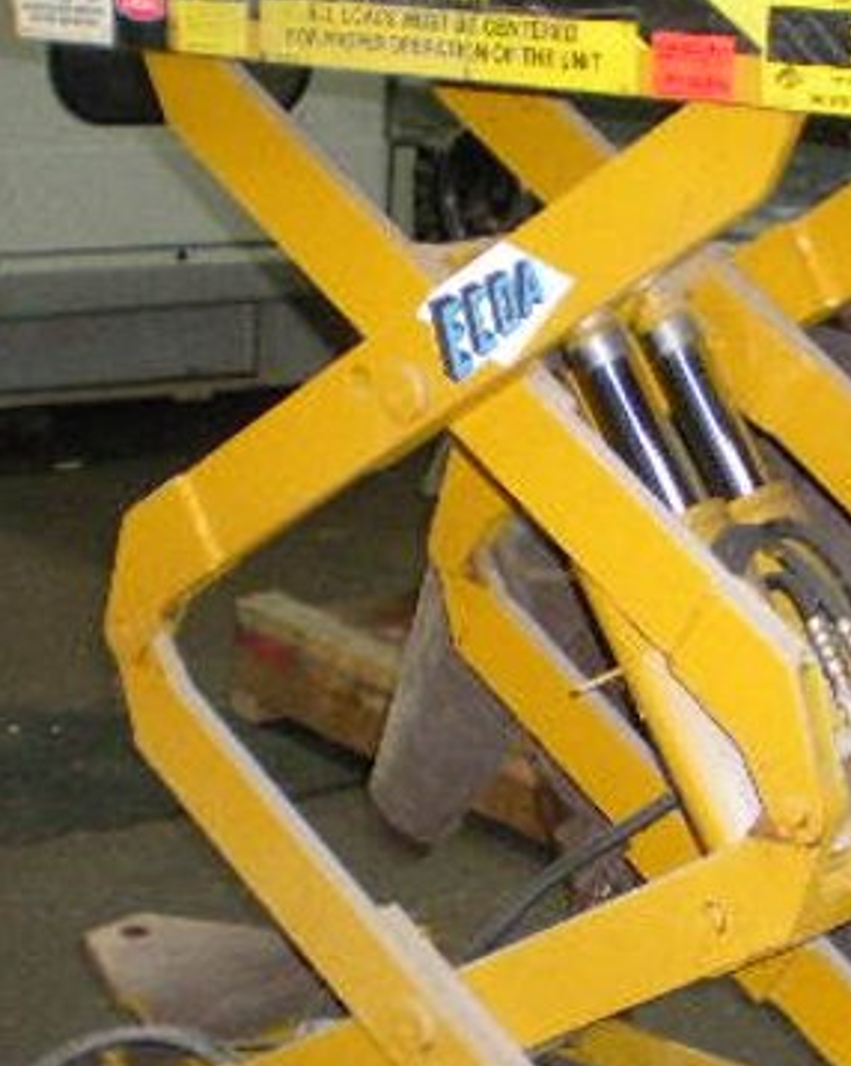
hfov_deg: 18.2
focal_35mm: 83
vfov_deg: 23.0
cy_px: 682
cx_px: 735
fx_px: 2615
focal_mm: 6.3
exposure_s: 1/60
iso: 475
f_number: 3.1
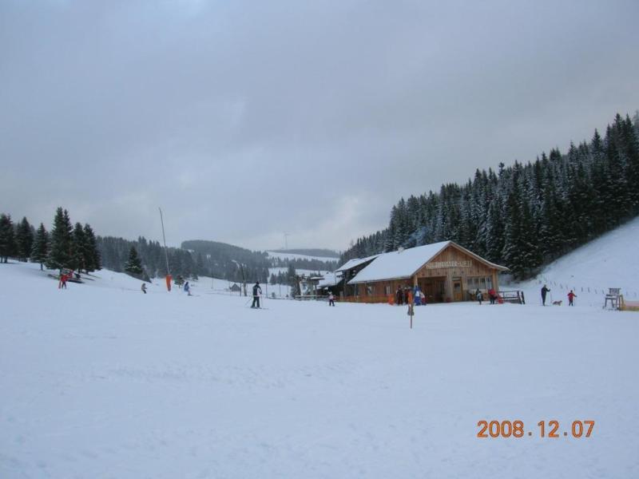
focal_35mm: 34
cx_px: 320
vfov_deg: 41.8
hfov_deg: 54.0
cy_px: 240
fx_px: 628
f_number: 4.9
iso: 50
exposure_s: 1/92
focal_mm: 5.7
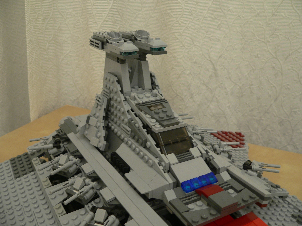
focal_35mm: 36
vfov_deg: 39.7
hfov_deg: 51.4
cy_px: 113
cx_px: 151
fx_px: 314
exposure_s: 1/13
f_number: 2.8
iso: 100
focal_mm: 6
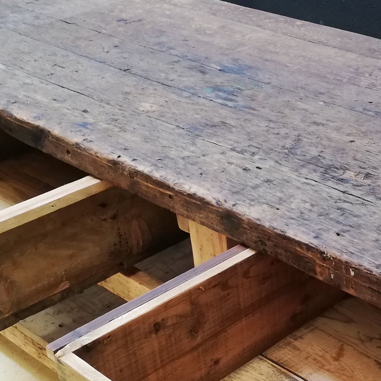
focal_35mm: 68
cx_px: 343
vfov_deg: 25.2
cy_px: 259
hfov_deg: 24.6
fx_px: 847
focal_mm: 3.81
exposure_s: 1/33.3
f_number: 2.2
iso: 250
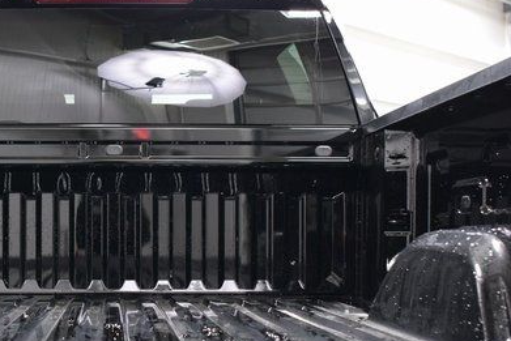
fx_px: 838
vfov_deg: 22.9
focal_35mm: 59
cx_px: 116
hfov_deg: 33.1
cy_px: 240
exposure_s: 1/40
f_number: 2.8
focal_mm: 24
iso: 1600
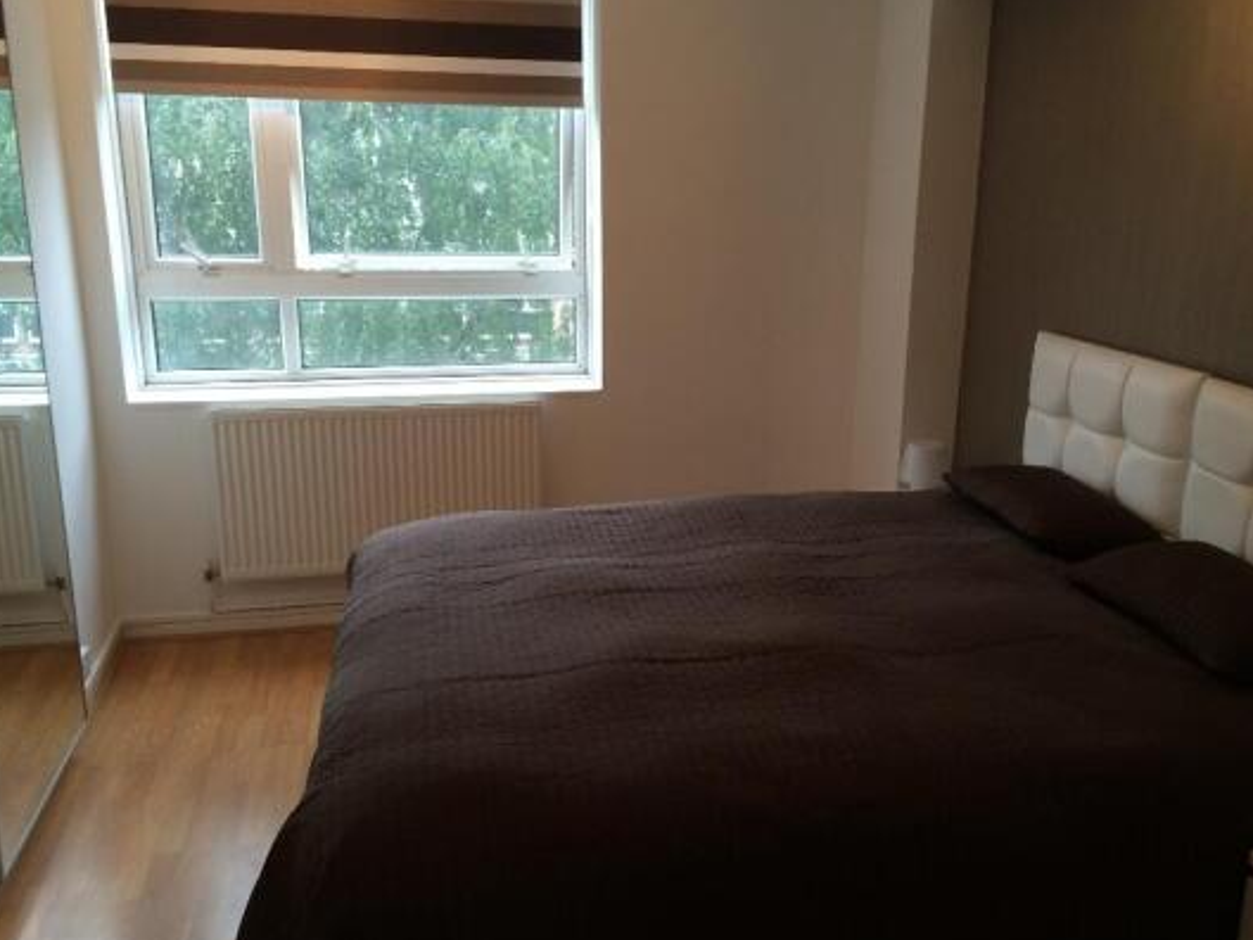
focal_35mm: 32
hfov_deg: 56.8
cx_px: 675
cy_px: 469
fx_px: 1158
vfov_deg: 44.2
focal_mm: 4.15
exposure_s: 1/33
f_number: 2.2
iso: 64
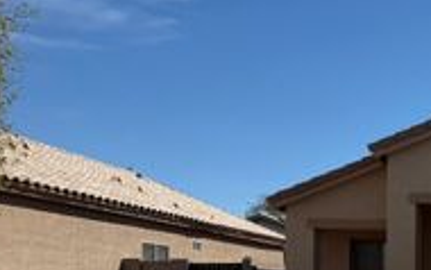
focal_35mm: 67
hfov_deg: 26.5
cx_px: 542
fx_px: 787
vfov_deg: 19.0
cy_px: 260
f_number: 1.78
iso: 80
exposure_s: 1/8130
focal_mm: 6.76
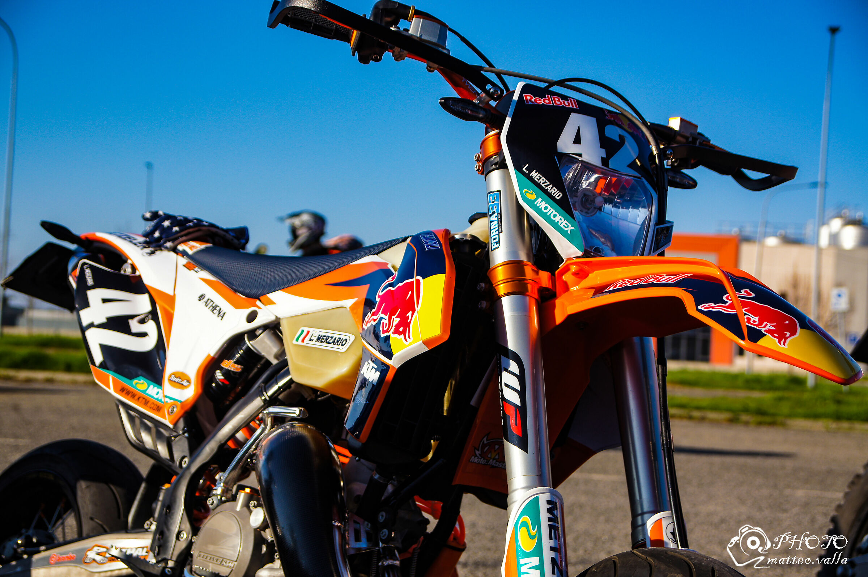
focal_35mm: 60
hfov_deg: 33.4
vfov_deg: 22.6
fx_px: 1445
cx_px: 434
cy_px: 288
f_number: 4.5
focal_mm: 40
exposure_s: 1/640
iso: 100
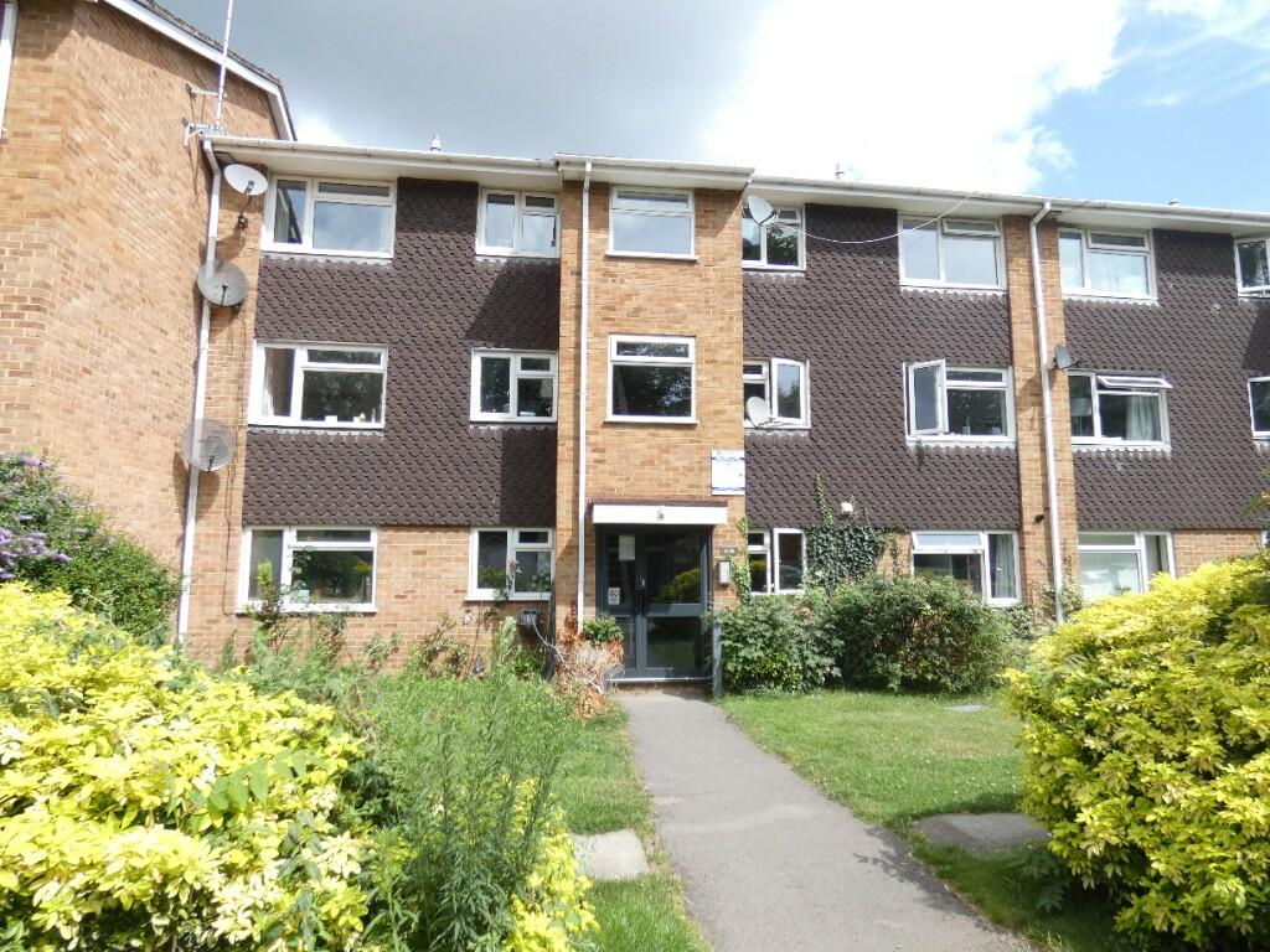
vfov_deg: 66.0
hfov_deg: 81.7
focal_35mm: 20
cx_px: 635
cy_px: 476
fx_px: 734
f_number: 2.8
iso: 80
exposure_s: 1/640
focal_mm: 3.6
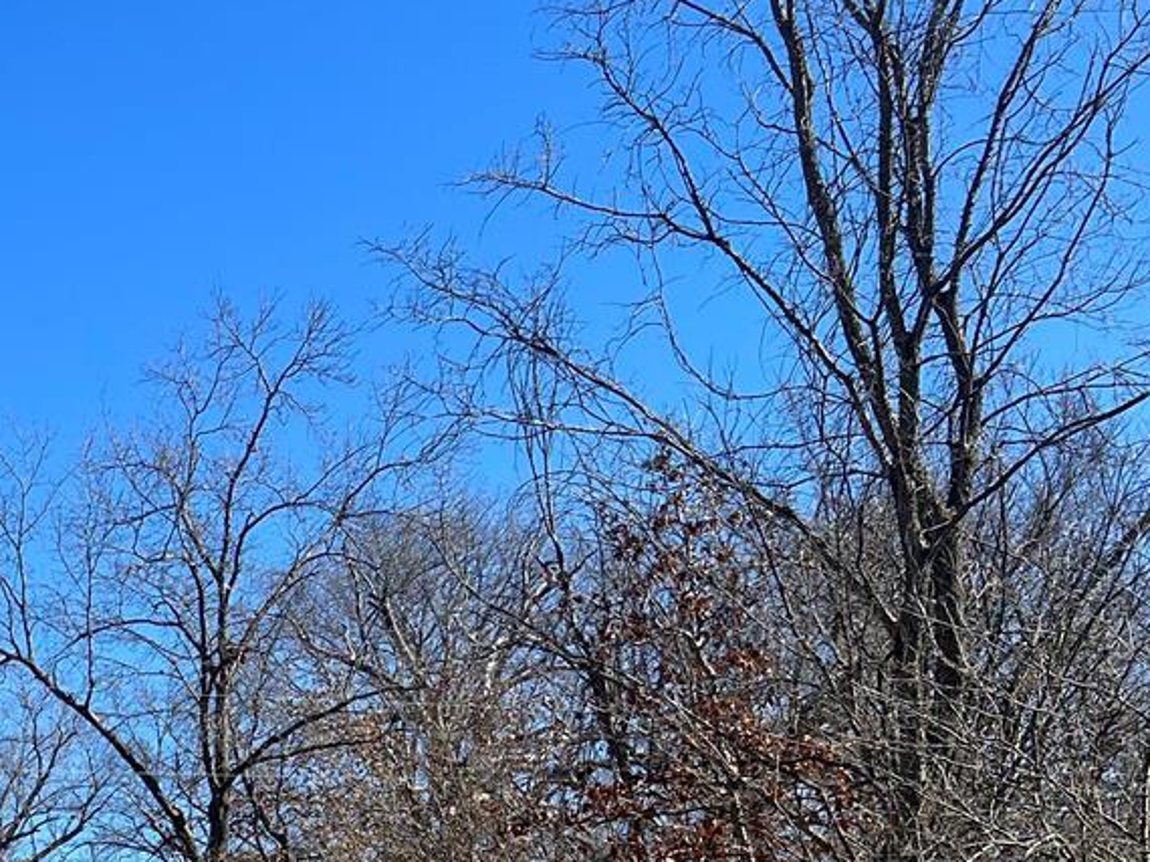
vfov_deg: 19.1
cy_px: 1011
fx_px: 2424
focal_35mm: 73
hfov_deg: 24.0
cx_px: -274
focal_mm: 5.7
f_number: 1.5
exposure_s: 1/2632
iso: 50
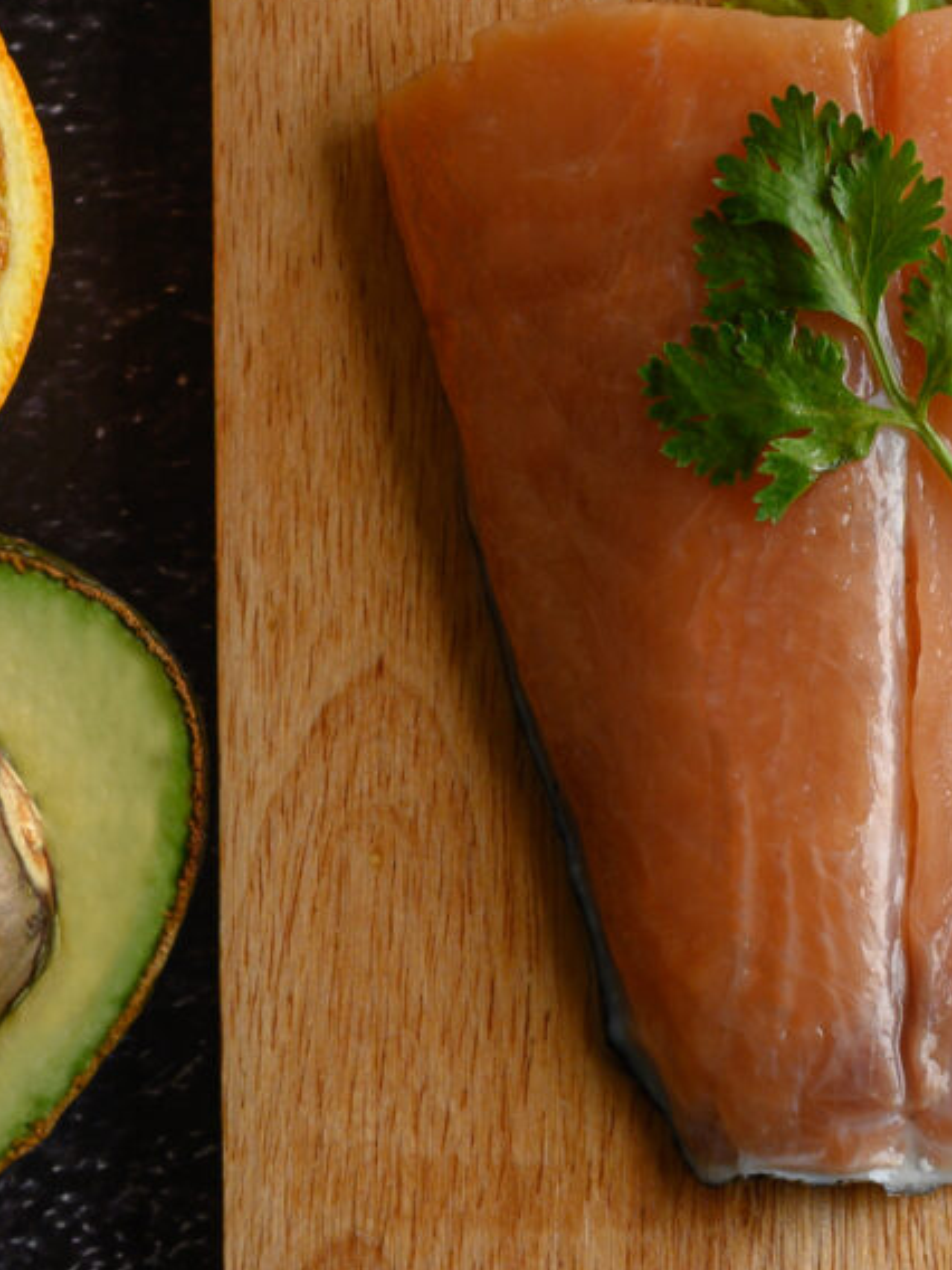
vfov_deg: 7.6
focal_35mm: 260
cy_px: 314
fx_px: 9534
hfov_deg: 5.7
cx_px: 548
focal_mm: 60
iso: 100
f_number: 8
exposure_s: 1/125
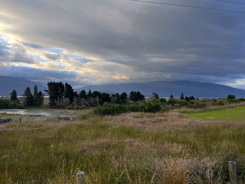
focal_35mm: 26
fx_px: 184
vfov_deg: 53.1
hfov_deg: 67.3
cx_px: 122
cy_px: 92
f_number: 1.6
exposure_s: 1/583
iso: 50
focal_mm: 5.1
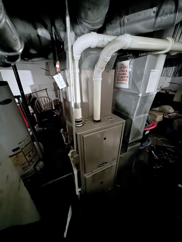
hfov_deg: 85.7
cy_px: 121
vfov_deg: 102.1
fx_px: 98
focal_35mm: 14
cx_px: 91
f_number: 2.2
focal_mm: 2.22
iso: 2000
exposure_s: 1/7
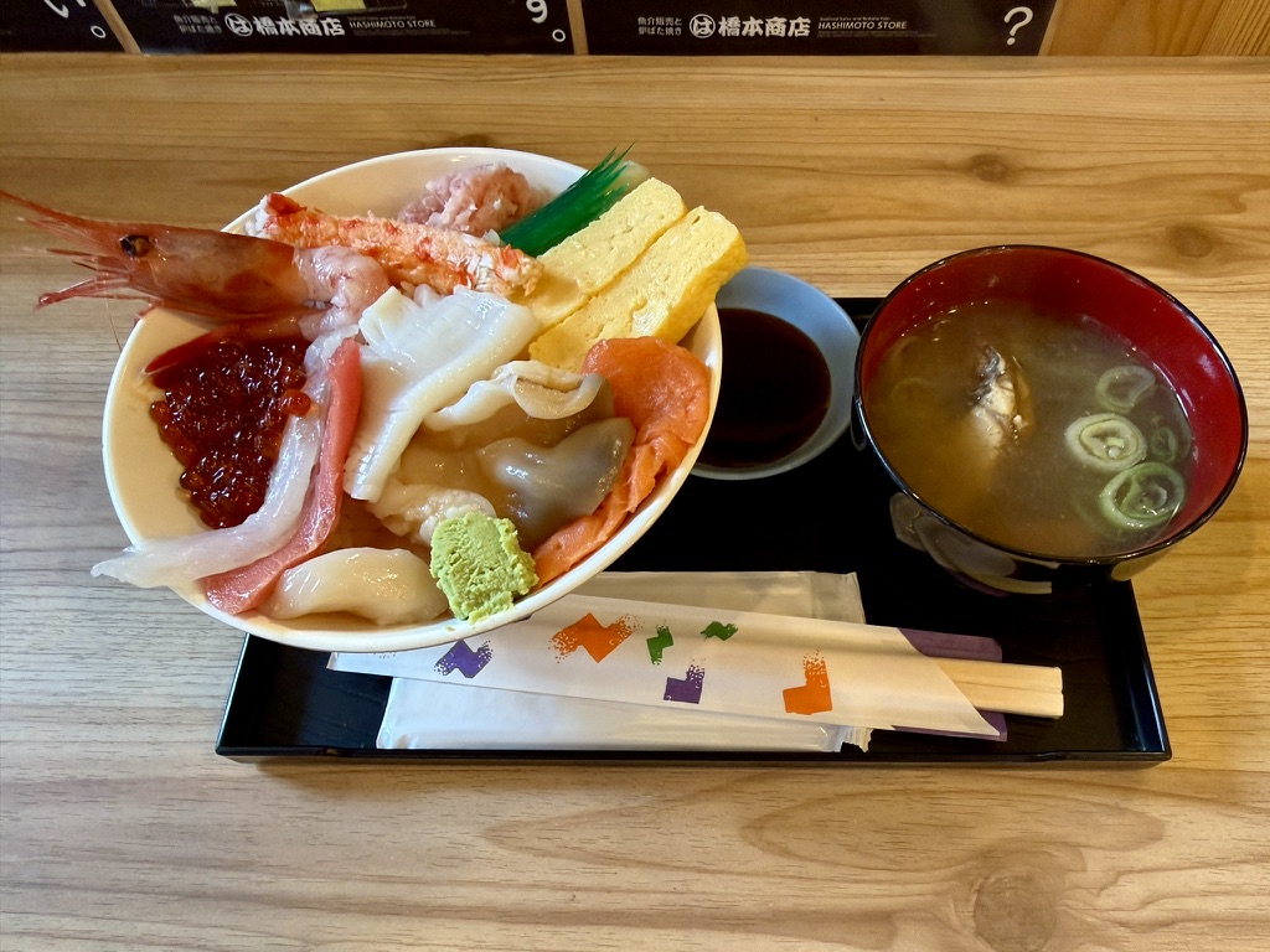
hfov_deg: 71.6
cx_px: 635
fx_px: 881
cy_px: 476
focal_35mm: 24
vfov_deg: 56.8
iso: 250
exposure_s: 1/50
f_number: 2.2
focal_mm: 2.22
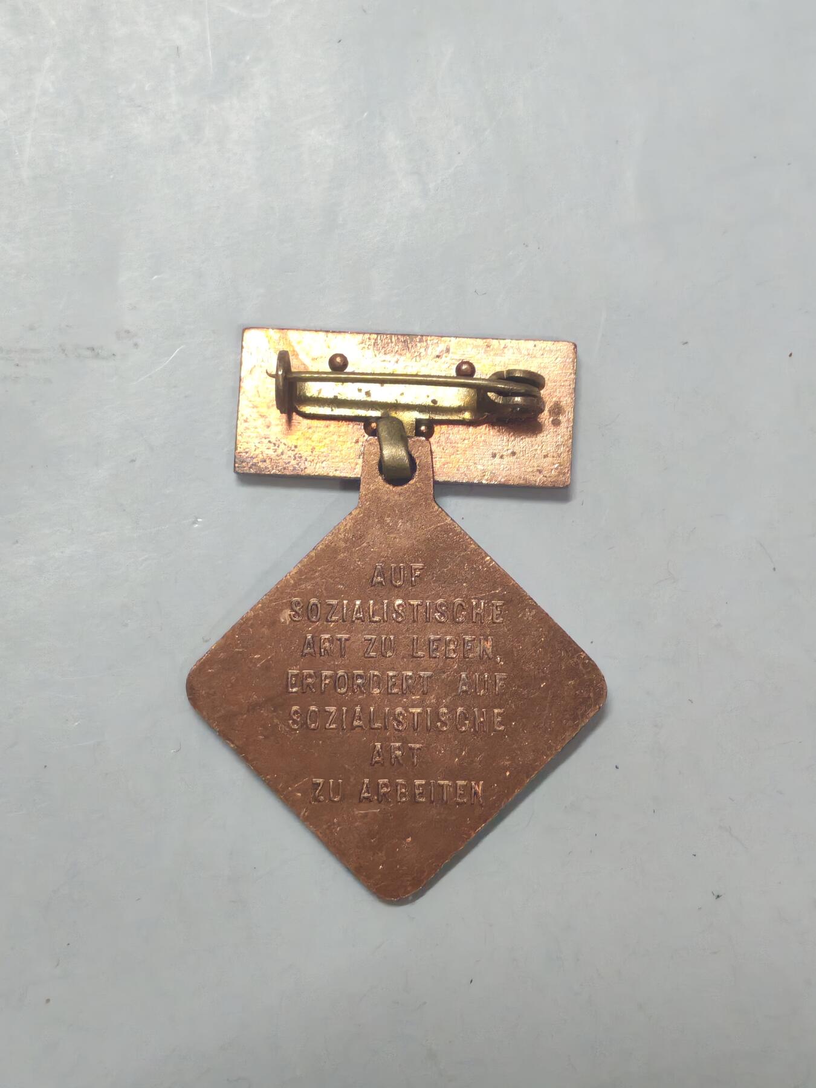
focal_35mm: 68
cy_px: 544
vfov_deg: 28.6
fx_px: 2137
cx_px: 408
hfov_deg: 21.6
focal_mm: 5.52
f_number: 1.95
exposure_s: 1/33
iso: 640
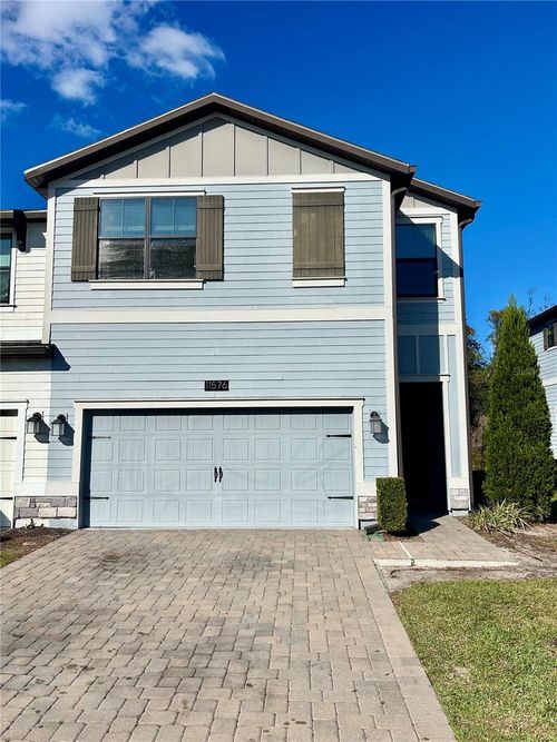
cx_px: 278
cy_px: 371
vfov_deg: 67.3
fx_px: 558
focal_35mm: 26
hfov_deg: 53.0
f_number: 1.5
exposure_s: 1/11364
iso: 50
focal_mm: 5.7
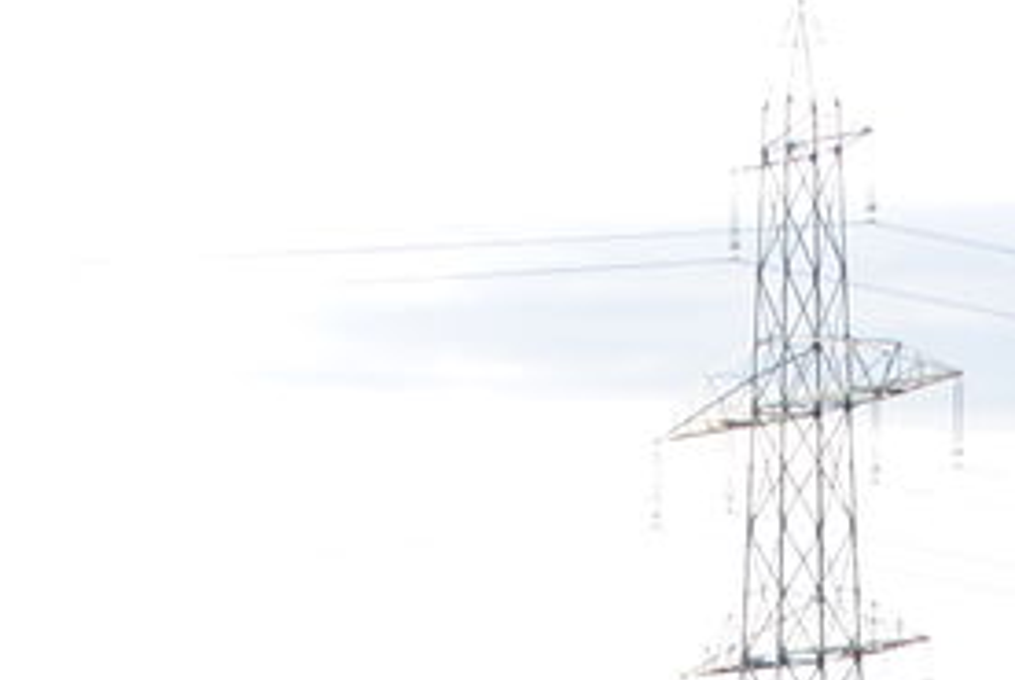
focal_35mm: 261
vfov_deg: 5.1
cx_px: 846
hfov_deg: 7.9
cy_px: 1663
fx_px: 7371
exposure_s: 1/100
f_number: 5
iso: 100
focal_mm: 30
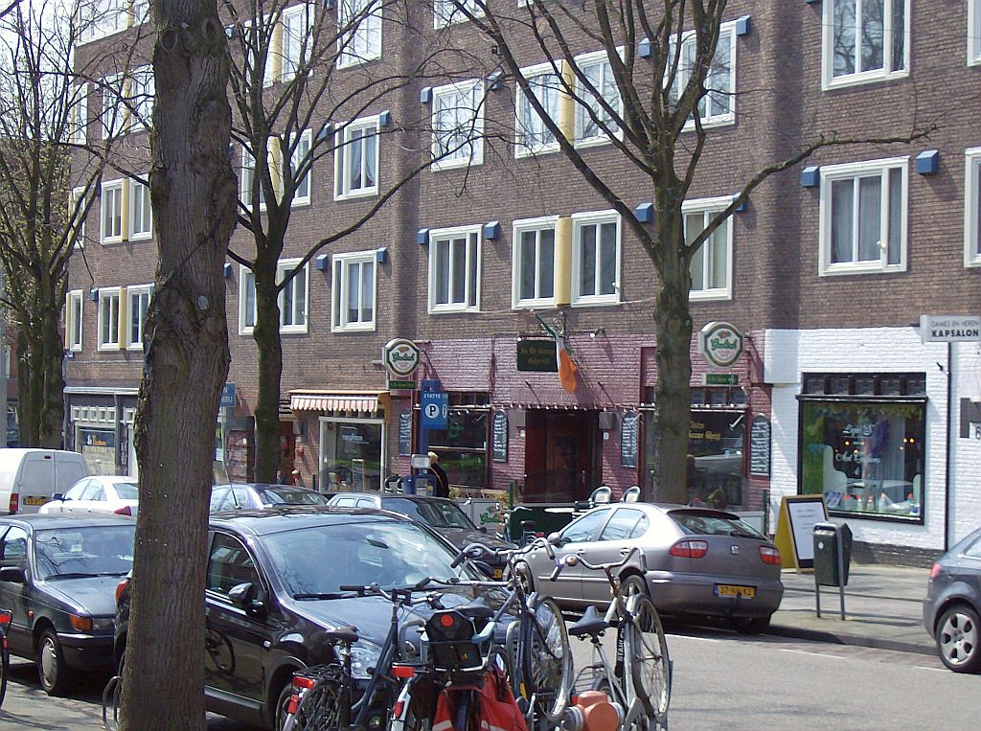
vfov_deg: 17.3
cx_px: 490
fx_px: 2403
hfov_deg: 23.1
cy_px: 366
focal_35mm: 85
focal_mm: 14.1
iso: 100
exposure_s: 1/470
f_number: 4.2
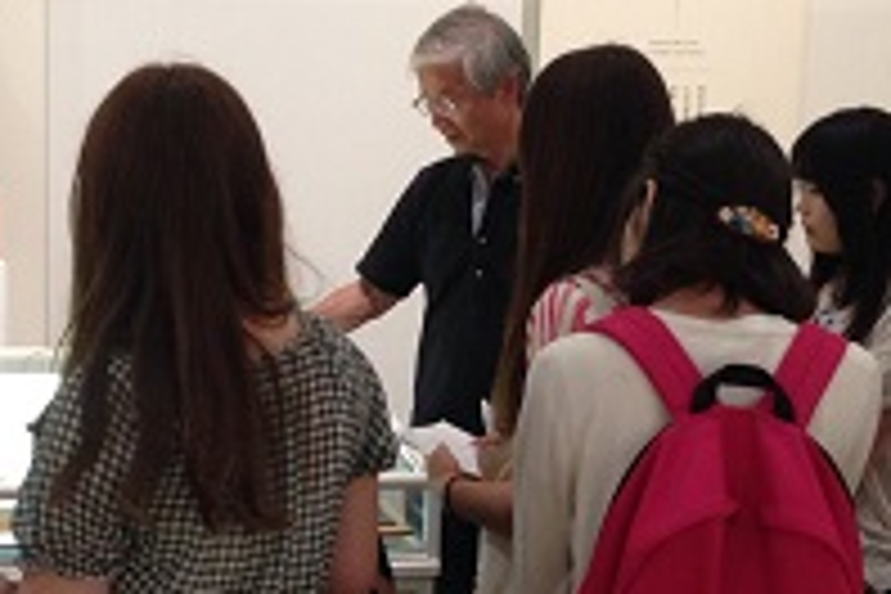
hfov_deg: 23.7
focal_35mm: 85
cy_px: 423
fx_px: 2104
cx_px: 230
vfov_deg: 16.0
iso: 200
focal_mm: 4.12
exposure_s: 1/20
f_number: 2.4
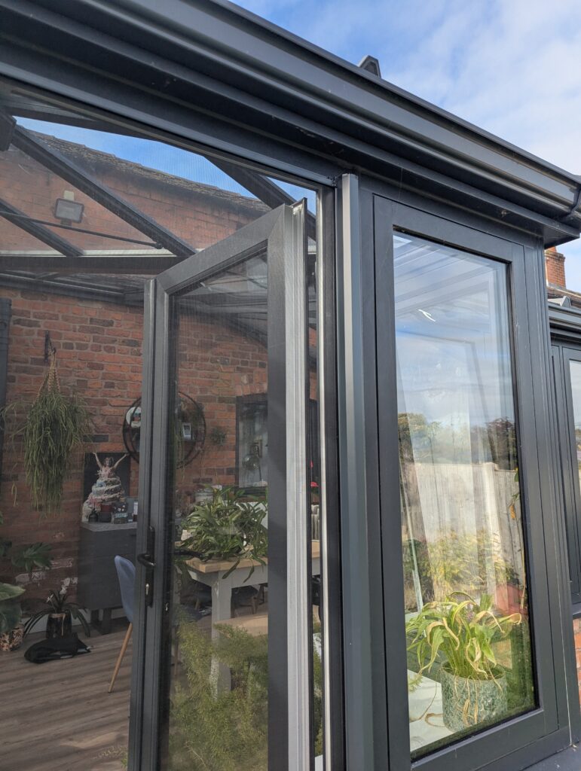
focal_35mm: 24
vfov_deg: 71.5
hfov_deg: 56.9
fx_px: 536
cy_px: 386
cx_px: 290
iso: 47
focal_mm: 6.81
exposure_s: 1/735
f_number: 1.85
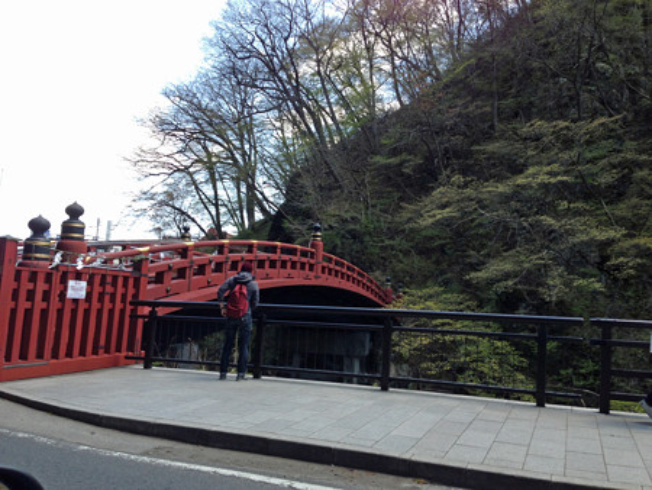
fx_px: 622
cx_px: 326
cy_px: 245
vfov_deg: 43.0
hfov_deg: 55.3
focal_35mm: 33
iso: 50
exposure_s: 1/288
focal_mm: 4.13
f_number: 2.4
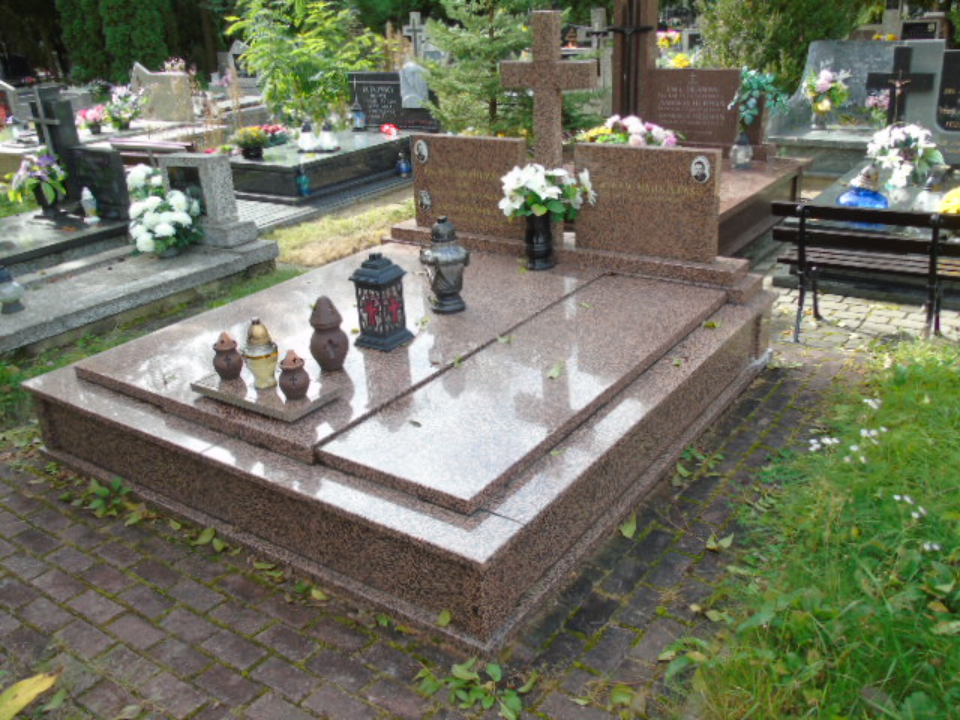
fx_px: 804
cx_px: 480
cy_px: 360
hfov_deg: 61.7
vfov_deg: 48.2
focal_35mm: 29
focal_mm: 5.2
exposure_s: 1/125
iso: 80
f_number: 3.6
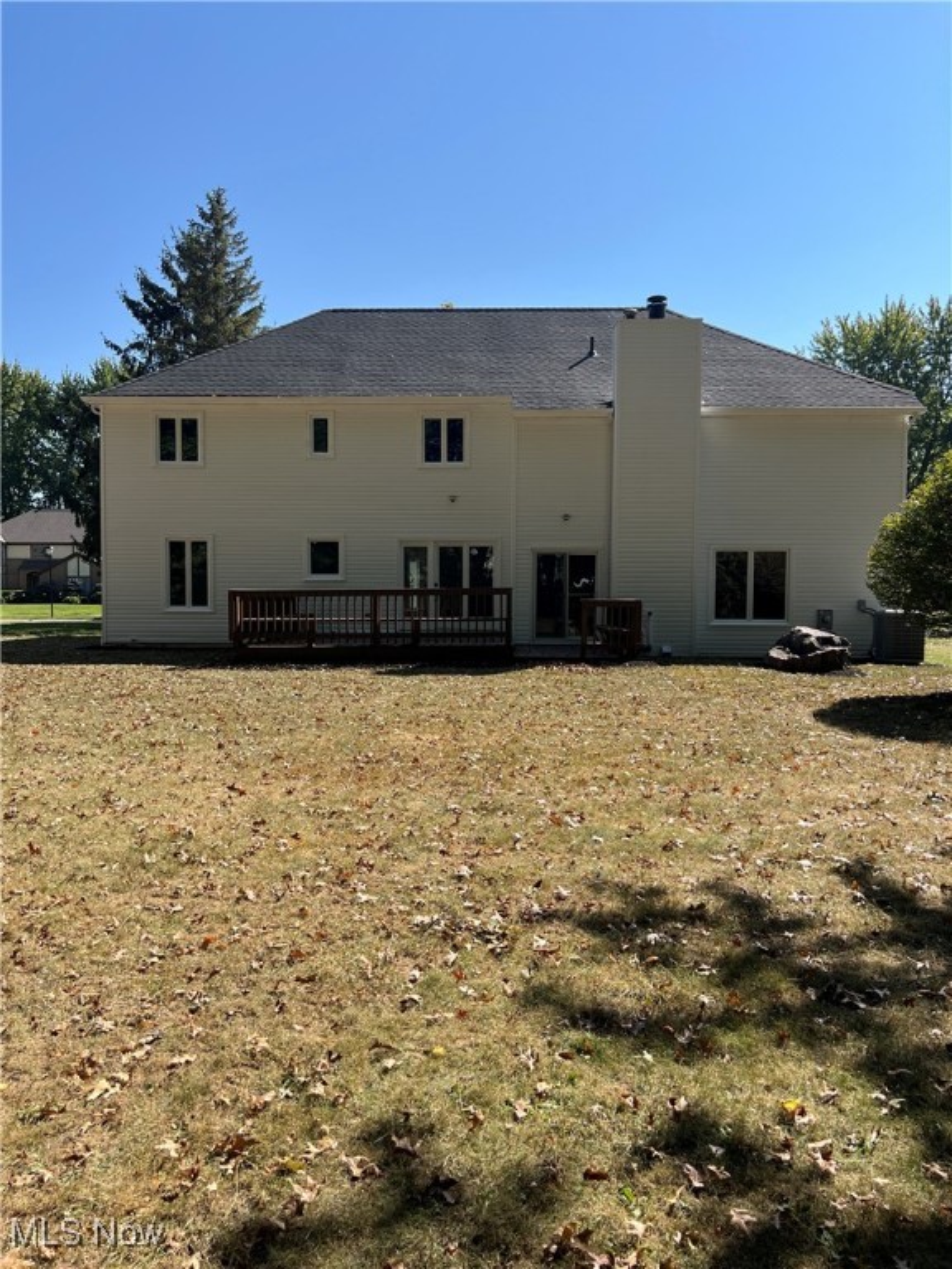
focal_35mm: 26
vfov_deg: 67.3
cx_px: 476
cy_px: 634
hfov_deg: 53.1
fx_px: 953
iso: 50
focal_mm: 5.7
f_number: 1.5
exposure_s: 1/3165
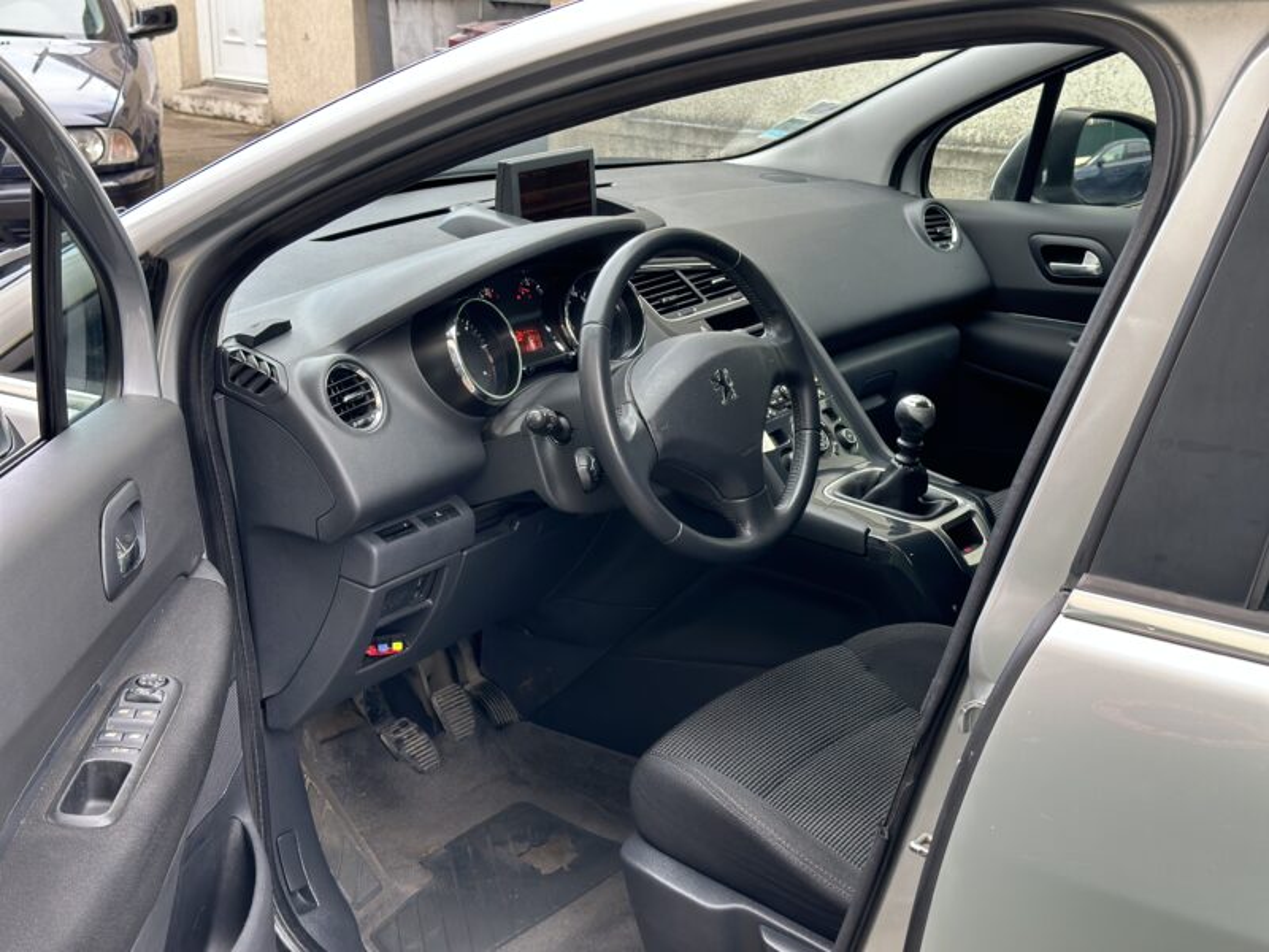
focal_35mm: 48
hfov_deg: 39.7
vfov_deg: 30.3
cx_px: 634
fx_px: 1760
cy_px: 476
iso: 64
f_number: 1.78
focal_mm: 6.86
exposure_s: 1/136
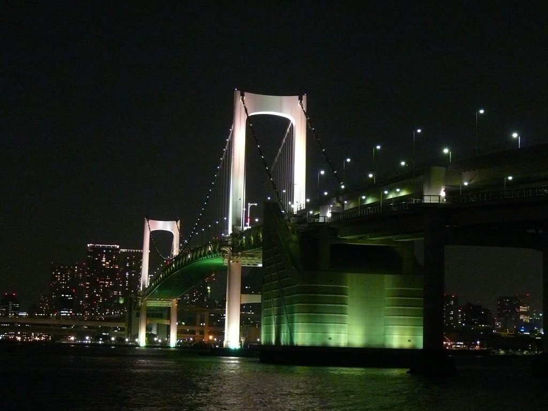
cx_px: 274
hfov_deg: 28.6
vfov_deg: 21.6
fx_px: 1076
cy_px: 206
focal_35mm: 68
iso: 400
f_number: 3.2
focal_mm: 10.8
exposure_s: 1/6
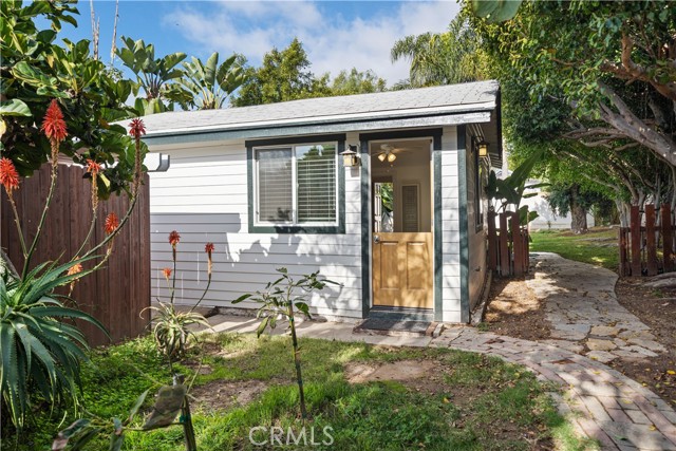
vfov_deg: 53.2
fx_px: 451
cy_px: 226
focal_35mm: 24
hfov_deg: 73.7
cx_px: 338
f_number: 4
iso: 320
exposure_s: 1/500
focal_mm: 24
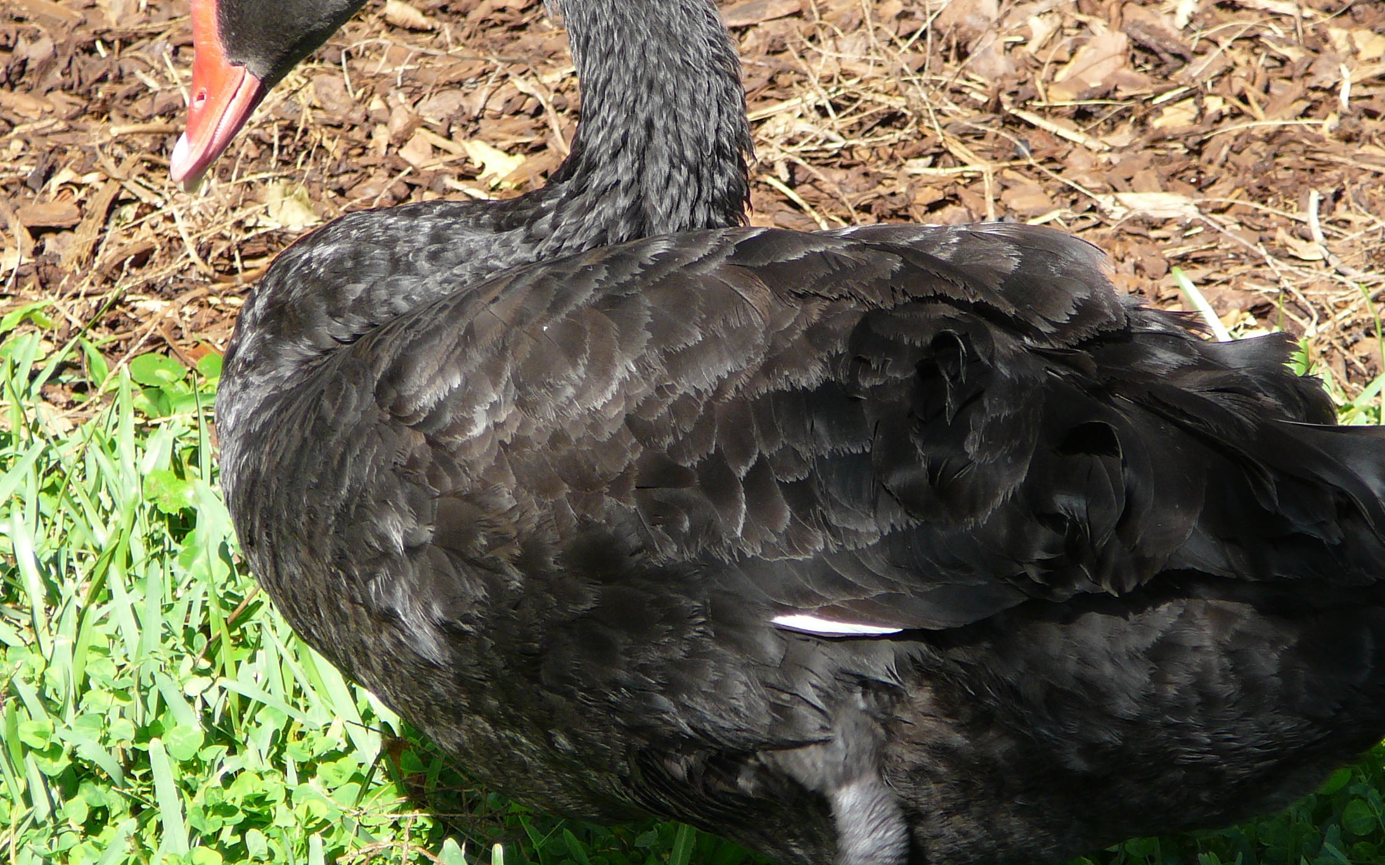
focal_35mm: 318
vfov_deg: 4.1
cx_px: 703
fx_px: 12002
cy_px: 414
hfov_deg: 6.6
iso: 80
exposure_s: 1/200
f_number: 4.1
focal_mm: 38
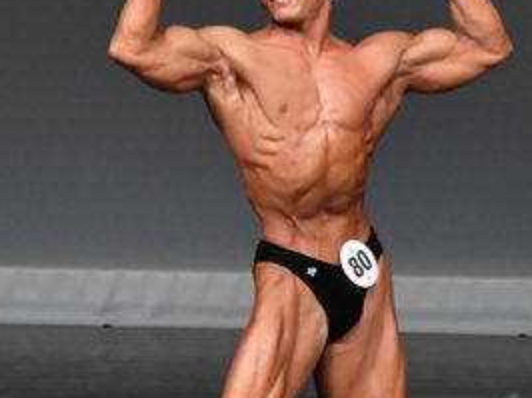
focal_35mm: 967
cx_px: 273
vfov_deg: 1.5
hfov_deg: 2.1
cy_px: 266
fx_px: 14848
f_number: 5.6
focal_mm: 230
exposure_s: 1/400
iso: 4000
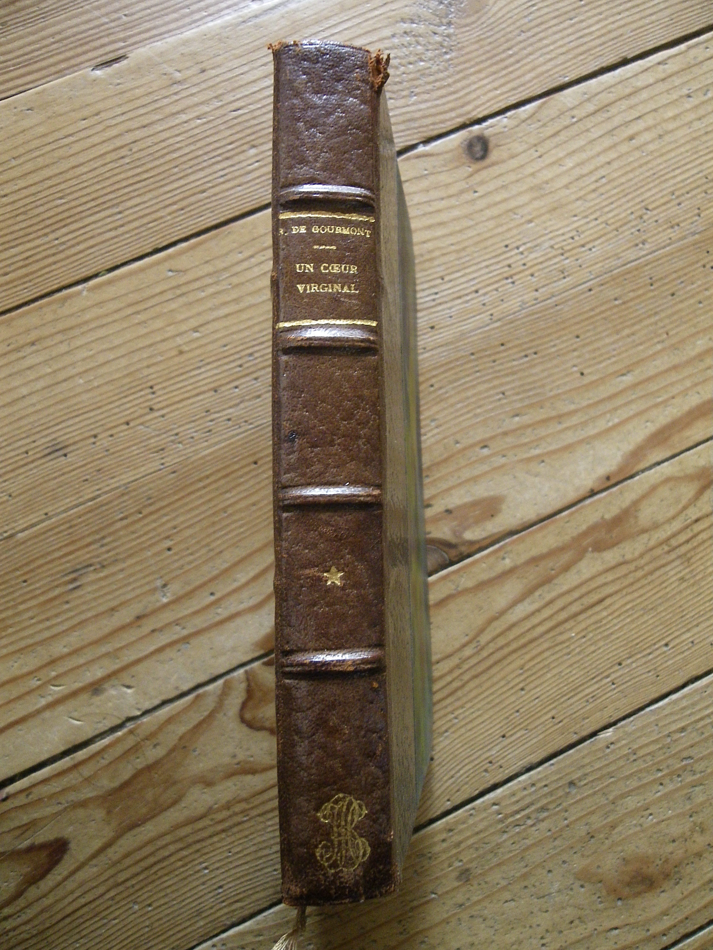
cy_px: 475
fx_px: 769
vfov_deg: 63.4
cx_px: 356
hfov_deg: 49.7
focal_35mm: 28
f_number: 2.6
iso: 320
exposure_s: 1/60
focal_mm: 4.9
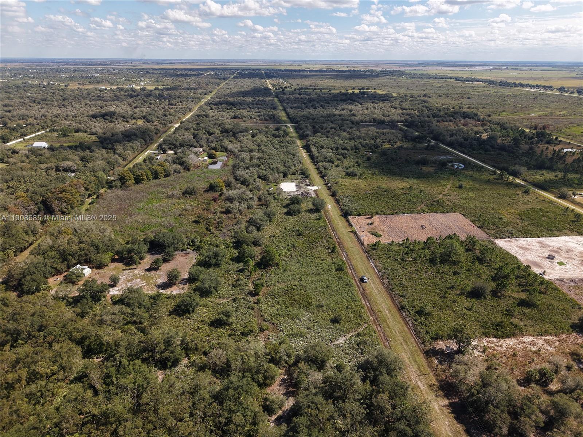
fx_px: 404
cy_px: 218
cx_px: 292
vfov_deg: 56.8
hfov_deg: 71.6
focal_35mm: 24
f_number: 1.8
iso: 170
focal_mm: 8.67
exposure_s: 1/100
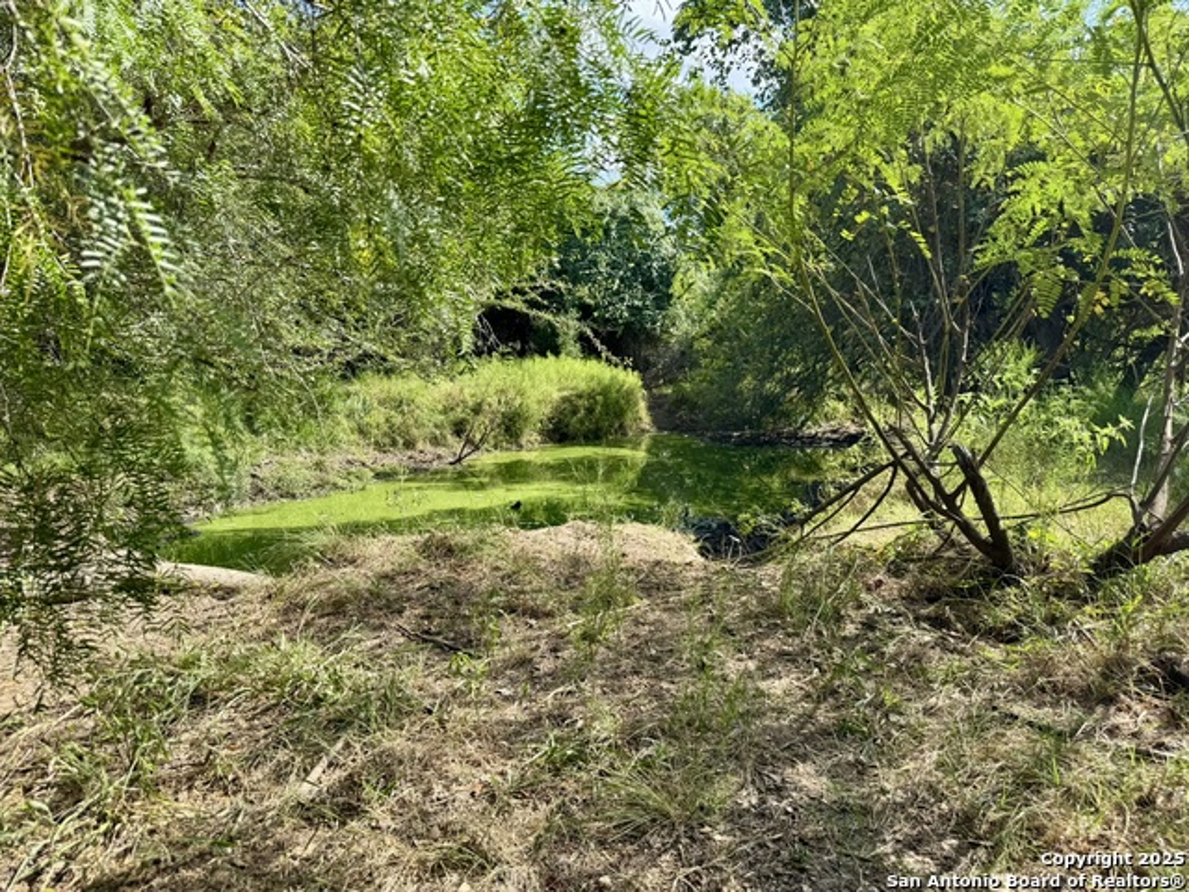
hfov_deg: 71.6
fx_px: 824
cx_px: 594
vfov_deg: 56.8
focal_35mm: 24
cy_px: 446
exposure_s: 1/1339
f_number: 1.78
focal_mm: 6.76
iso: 80
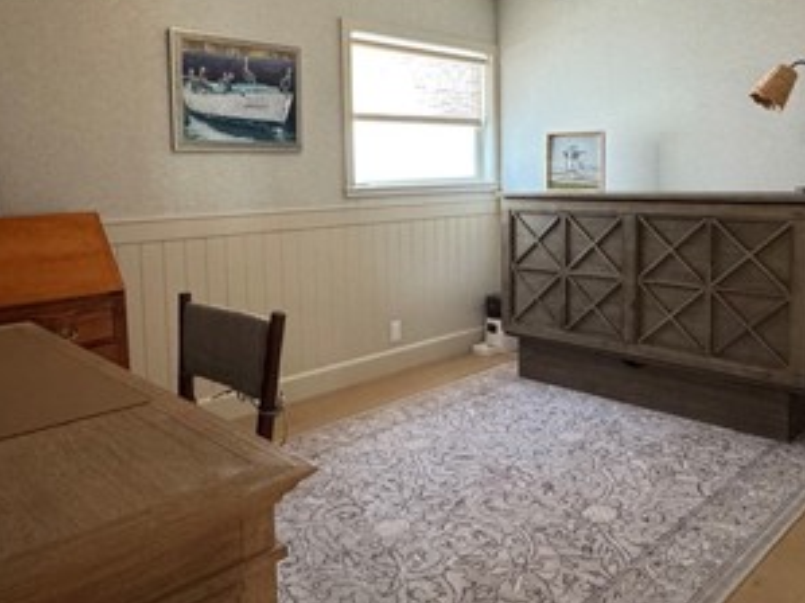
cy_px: 218
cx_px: 423
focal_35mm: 30
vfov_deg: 46.3
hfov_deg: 60.0
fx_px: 697
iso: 640
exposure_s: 1/60
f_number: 2.2
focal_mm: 2.22
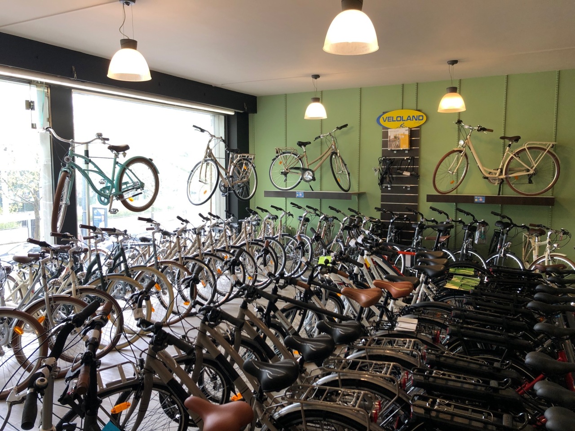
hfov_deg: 63.4
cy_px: 216
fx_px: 465
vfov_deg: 49.7
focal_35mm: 28
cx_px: 288
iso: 40
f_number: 1.8
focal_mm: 3.99
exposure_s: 1/100
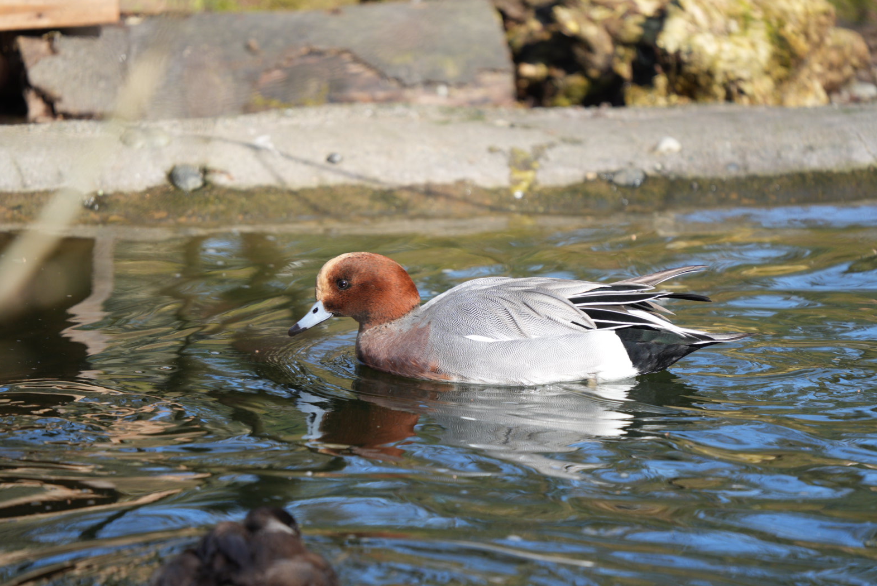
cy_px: 287
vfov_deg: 2.2
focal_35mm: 617
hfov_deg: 3.3
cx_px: 439
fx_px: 15041
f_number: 6.3
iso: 500
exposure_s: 1/400
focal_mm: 600
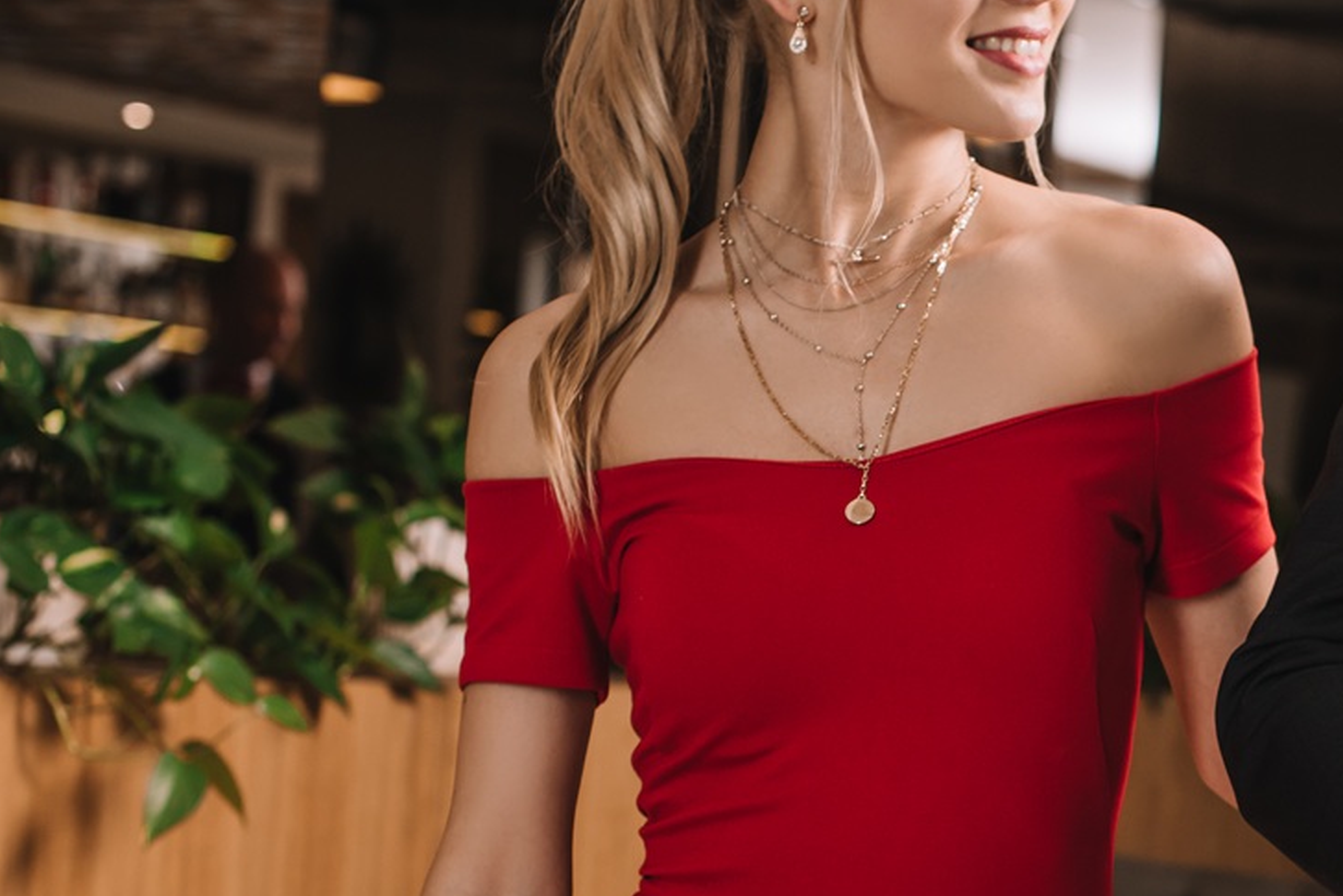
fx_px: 3844
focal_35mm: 103
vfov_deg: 13.1
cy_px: 891
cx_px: 1218
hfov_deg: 19.4
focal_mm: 50
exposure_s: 1/200
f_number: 3.5
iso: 320
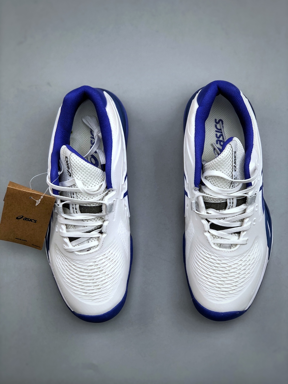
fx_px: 632
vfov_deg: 33.8
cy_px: 192
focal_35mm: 57
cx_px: 144
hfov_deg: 25.7
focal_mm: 6.6
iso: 32
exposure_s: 1/100
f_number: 2.8
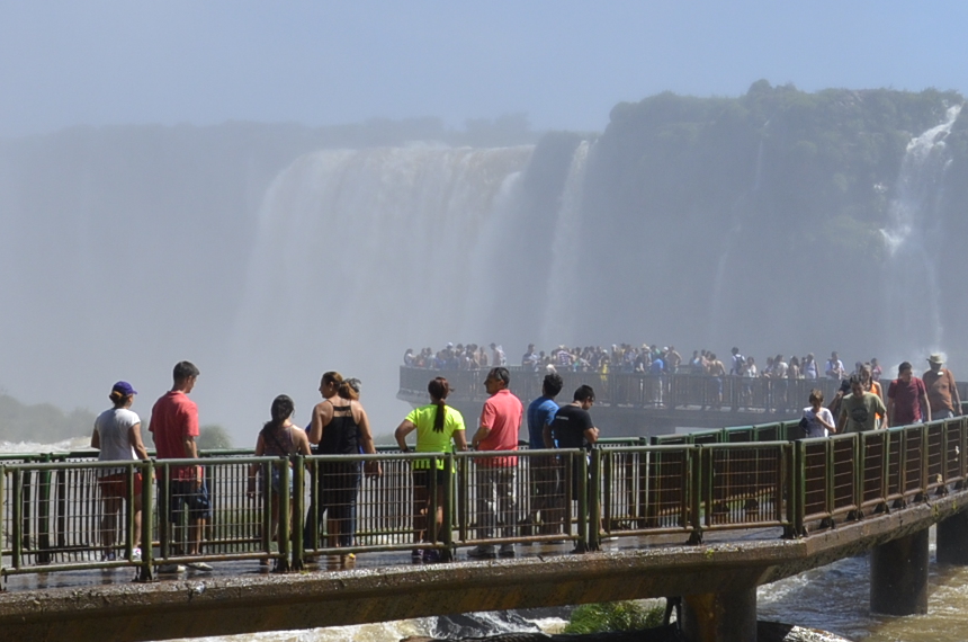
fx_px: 2883
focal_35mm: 107
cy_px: 271
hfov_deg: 18.8
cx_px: 851
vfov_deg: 12.7
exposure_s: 1/500
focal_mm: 25
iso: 250
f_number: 11
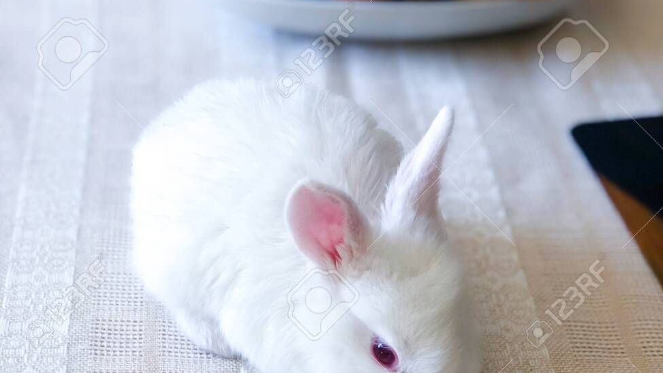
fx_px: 1459
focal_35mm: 83
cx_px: 332
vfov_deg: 14.6
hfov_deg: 25.6
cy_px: 174
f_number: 2.8
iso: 20
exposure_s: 1/30
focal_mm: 6.6
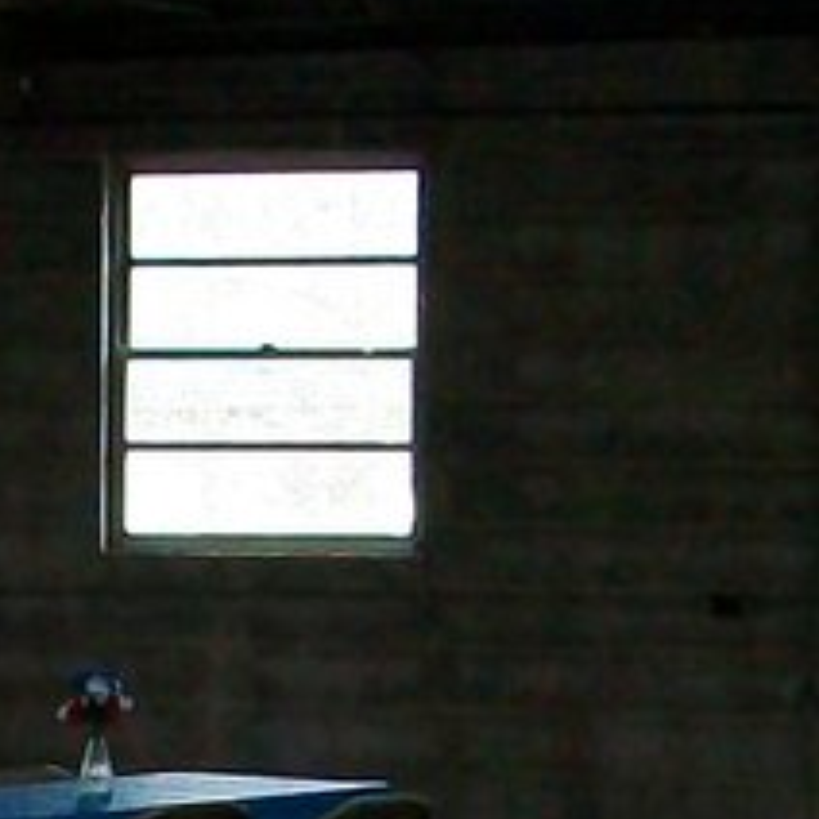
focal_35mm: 214
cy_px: 1095
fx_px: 5728
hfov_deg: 8.1
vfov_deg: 8.1
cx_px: -245
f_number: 2.8
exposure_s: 1/60
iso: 160
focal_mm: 5.7
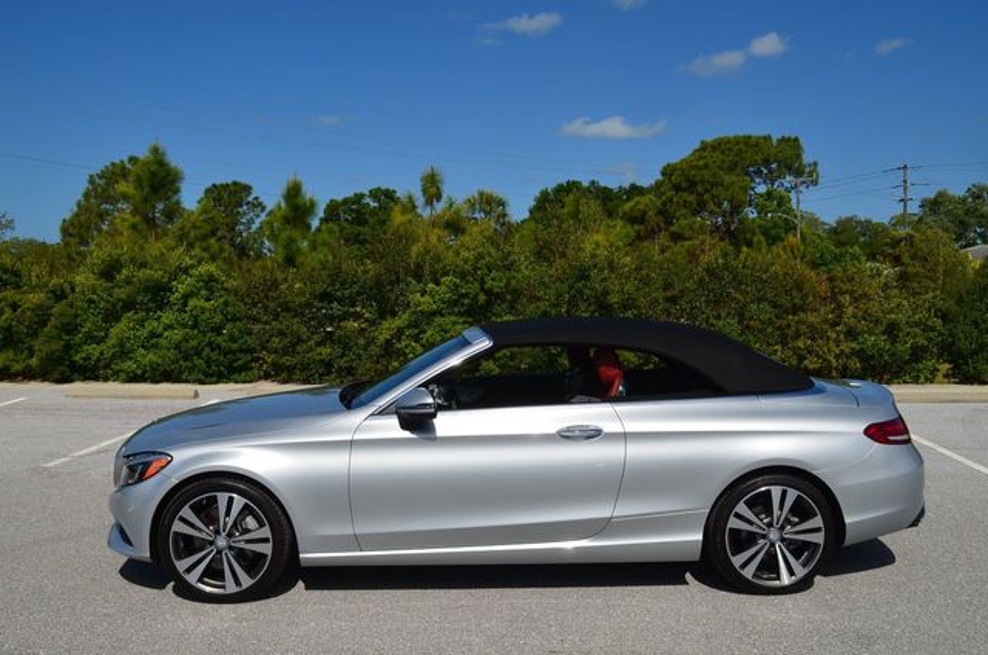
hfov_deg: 57.3
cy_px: 328
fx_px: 904
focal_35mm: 33
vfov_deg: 39.8
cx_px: 494
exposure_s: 1/250
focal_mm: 22
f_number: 13
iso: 100
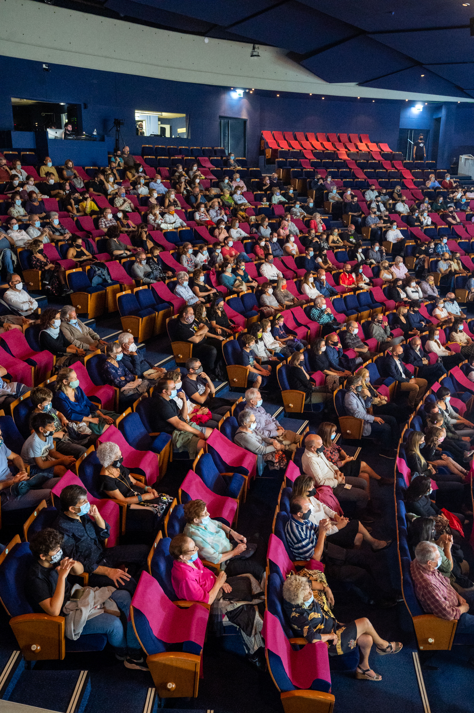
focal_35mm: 30
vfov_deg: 62.0
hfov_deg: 43.6
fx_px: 593
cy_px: 356
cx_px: 237
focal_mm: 30
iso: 6400
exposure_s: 1/20
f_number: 4
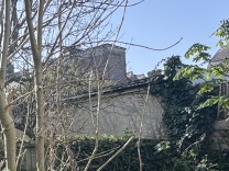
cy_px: 224
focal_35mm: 69
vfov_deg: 19.6
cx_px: 52
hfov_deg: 27.7
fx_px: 456
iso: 40
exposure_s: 1/359
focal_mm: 2.22
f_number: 2.2
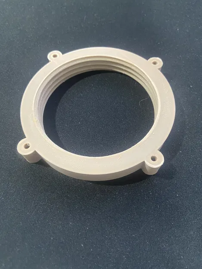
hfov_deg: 53.1
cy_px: 134
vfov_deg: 67.3
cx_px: 101
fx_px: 202
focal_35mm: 26
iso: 500
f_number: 1.8
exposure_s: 1/33
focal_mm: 4.25
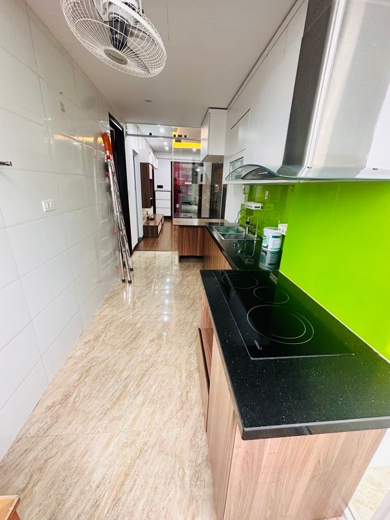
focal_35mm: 14
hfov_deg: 85.7
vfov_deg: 102.1
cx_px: 195
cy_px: 260
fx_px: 210
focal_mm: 2.22
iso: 320
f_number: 2.2
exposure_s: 1/100
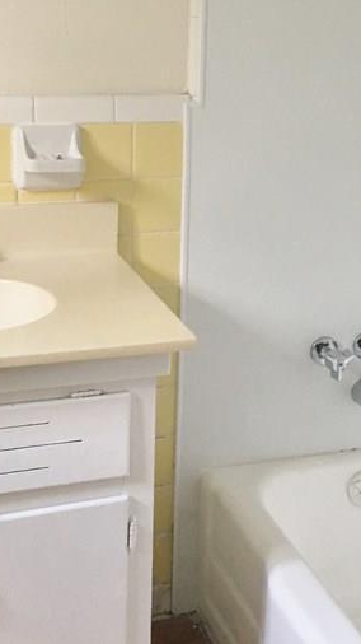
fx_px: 1091
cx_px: 272
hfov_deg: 18.7
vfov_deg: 32.6
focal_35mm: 64
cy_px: 221
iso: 100
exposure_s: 1/30
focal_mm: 4.15
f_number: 2.2
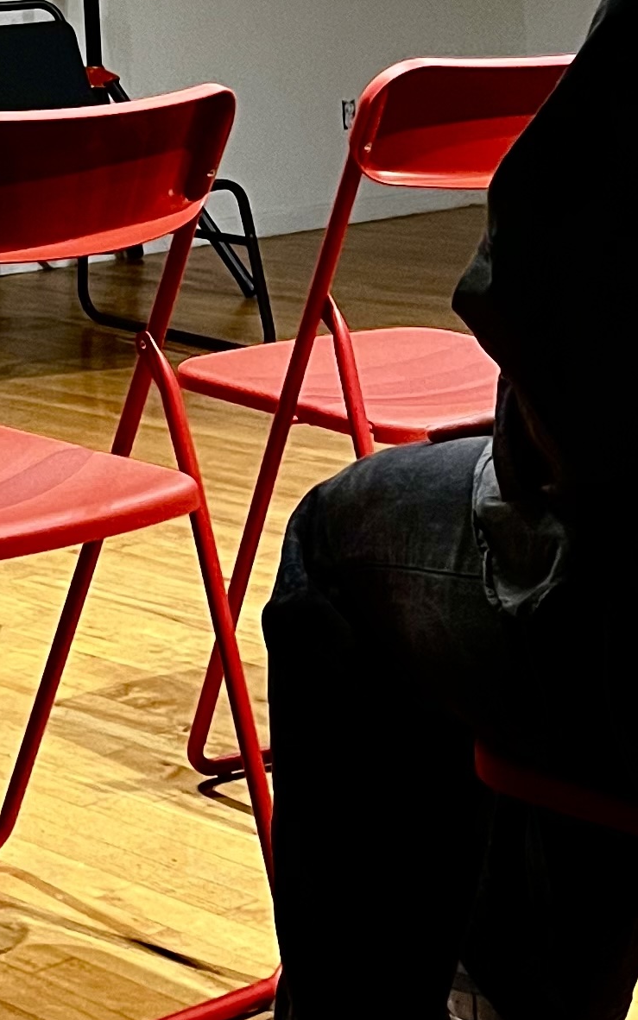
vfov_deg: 20.5
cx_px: -357
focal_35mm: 94
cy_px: -242
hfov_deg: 13.1
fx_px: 2614
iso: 500
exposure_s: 1/40
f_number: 1.6
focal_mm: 5.1
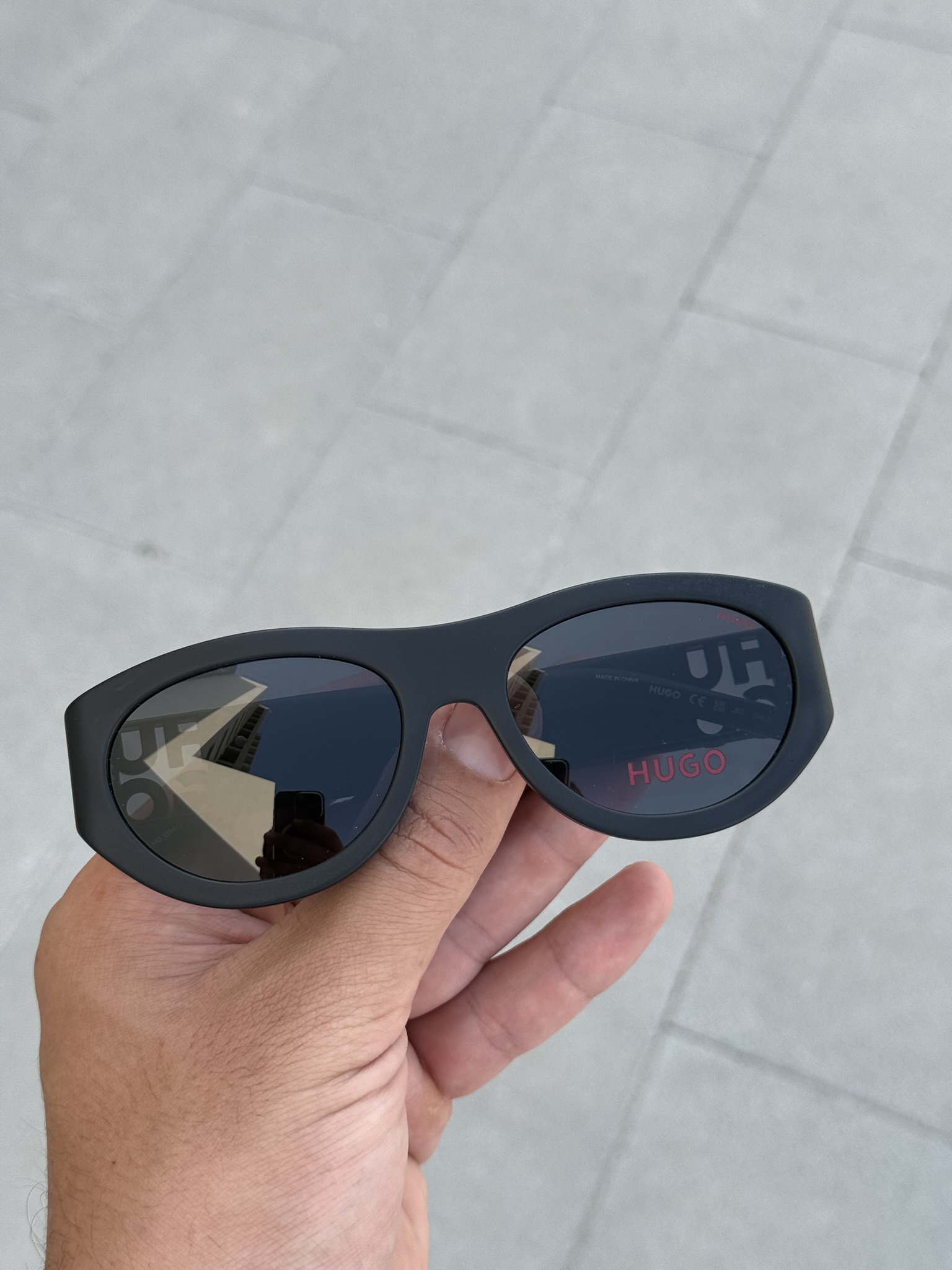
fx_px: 1760
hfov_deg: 30.3
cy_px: 635
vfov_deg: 39.7
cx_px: 476
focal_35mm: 48
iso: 64
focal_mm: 6.76
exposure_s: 1/906
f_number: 1.78
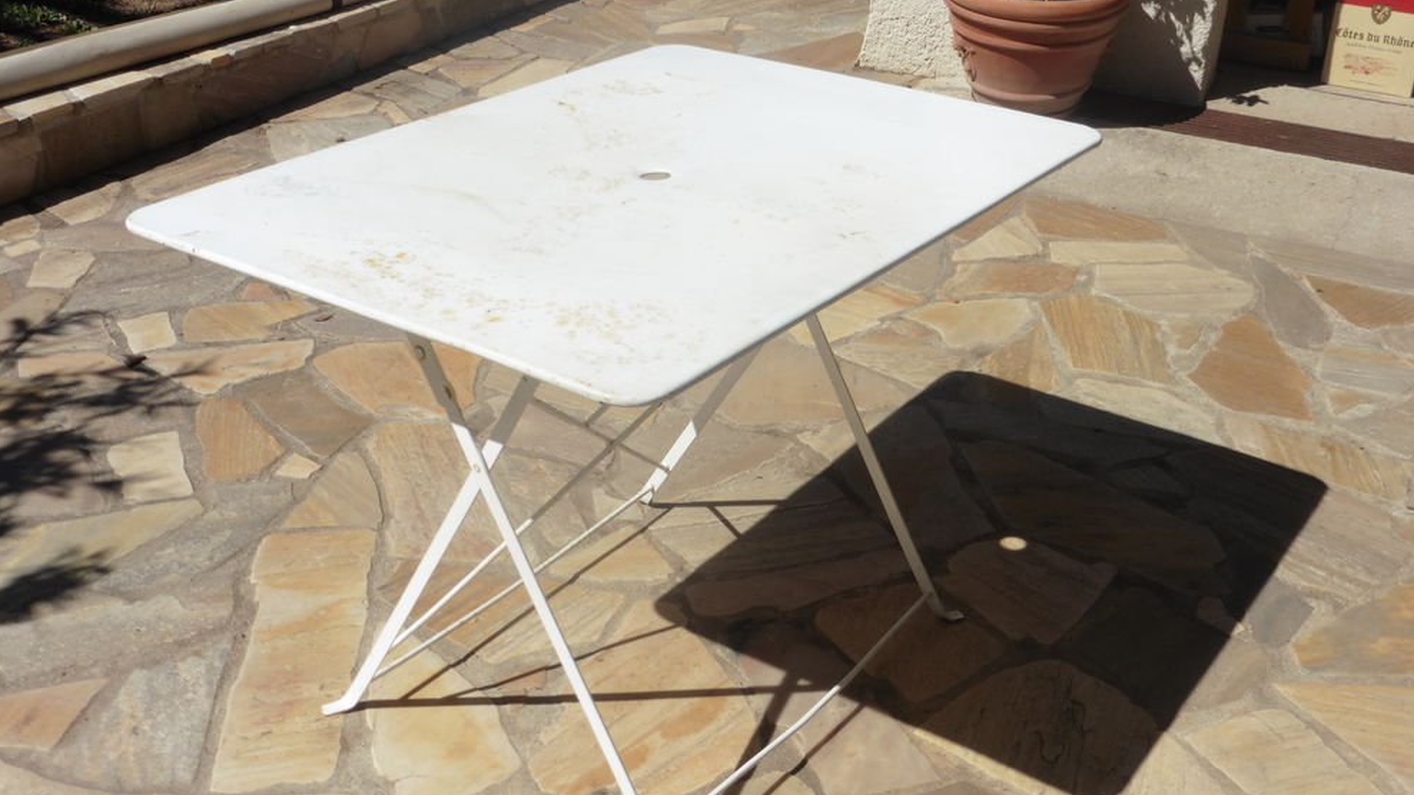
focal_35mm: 43
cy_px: 389
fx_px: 1612
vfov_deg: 27.7
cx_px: 711
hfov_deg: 47.4
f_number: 5
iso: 100
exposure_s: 1/1600
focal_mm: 6.9
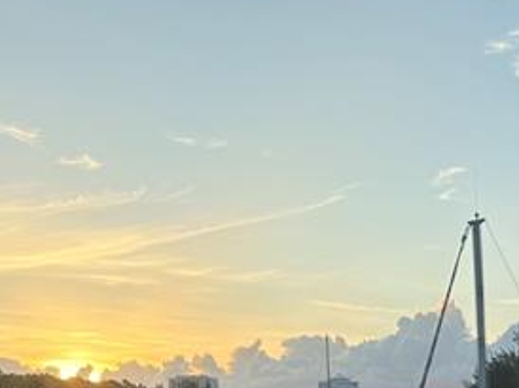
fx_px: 1138
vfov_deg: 18.4
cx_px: 546
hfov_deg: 24.3
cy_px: 456
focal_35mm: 76
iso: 50
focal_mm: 5.96
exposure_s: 1/840
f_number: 1.6
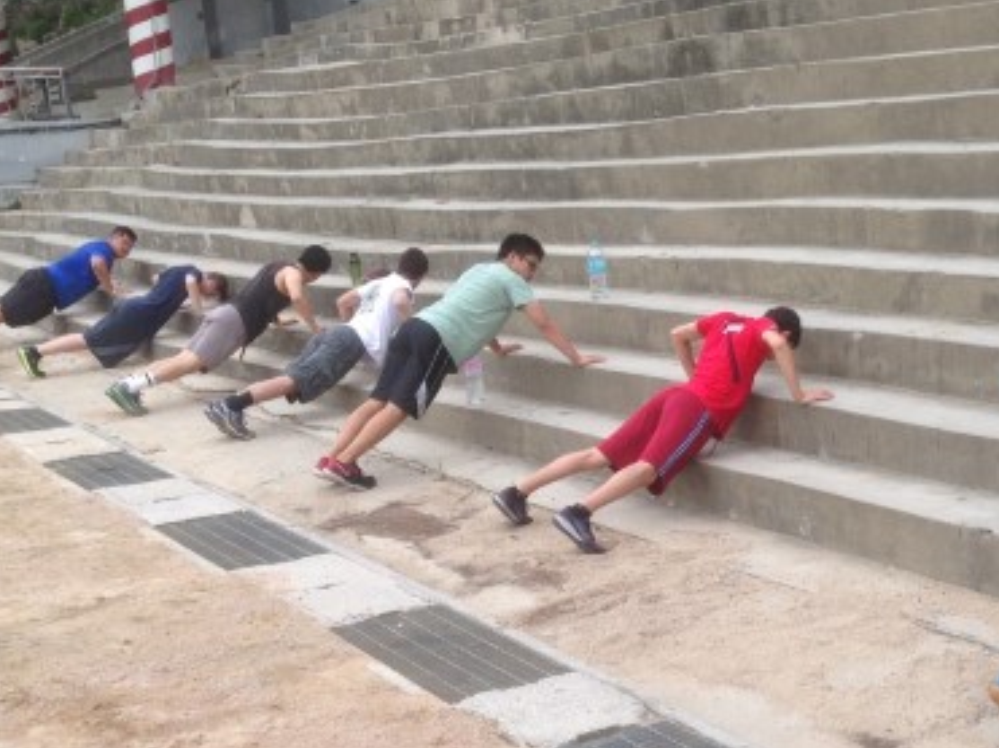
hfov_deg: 33.6
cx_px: 622
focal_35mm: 57
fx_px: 1644
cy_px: 463
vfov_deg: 25.6
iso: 50
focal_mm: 4.12
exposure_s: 1/233
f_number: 2.4
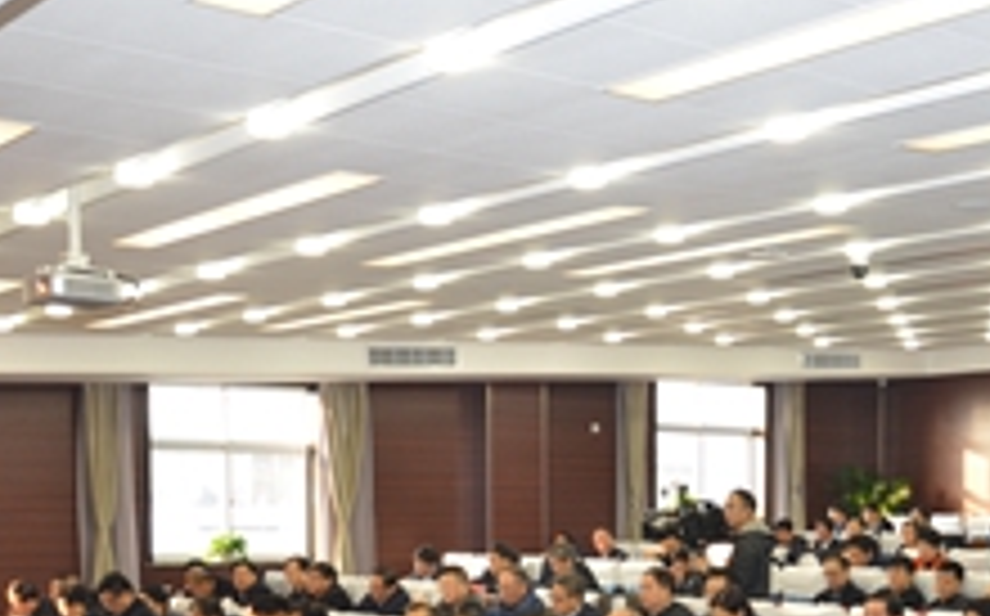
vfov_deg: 20.8
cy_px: 625
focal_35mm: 60
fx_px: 1617
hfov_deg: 33.0
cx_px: 796
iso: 500
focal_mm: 18
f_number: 4
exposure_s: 1/60
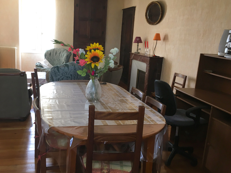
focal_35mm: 36
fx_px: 240
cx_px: 103
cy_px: 87
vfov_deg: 39.7
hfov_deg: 51.2
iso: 64
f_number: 2.2
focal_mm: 4.15
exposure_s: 1/33
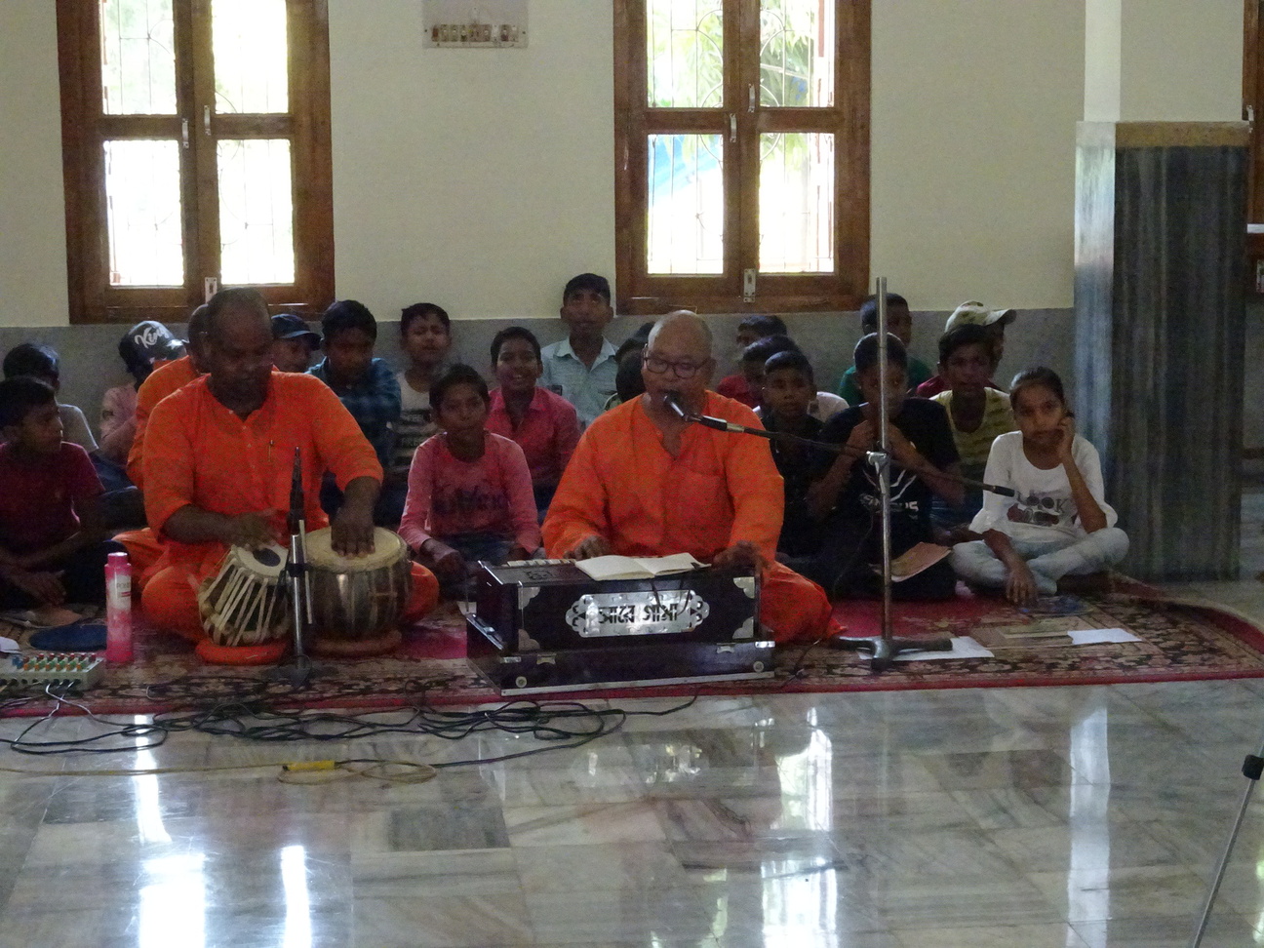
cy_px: 474
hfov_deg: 26.7
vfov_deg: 20.2
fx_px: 2666
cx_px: 632
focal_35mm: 73
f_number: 5
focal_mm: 12.42
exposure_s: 1/160
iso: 3200
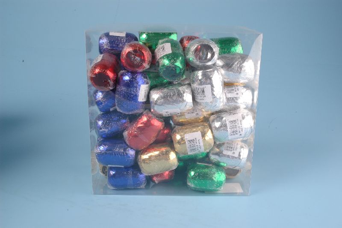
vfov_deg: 31.8
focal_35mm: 42
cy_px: 114
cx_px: 171
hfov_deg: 46.4
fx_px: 399
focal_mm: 28
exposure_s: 1/800
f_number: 22
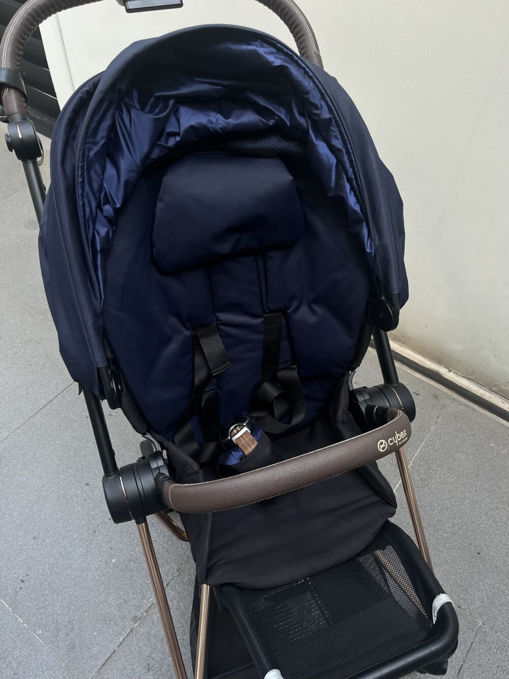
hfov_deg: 53.1
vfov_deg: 67.3
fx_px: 510
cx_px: 254
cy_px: 340
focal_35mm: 26
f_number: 1.6
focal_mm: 5.1
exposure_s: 1/121
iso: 80
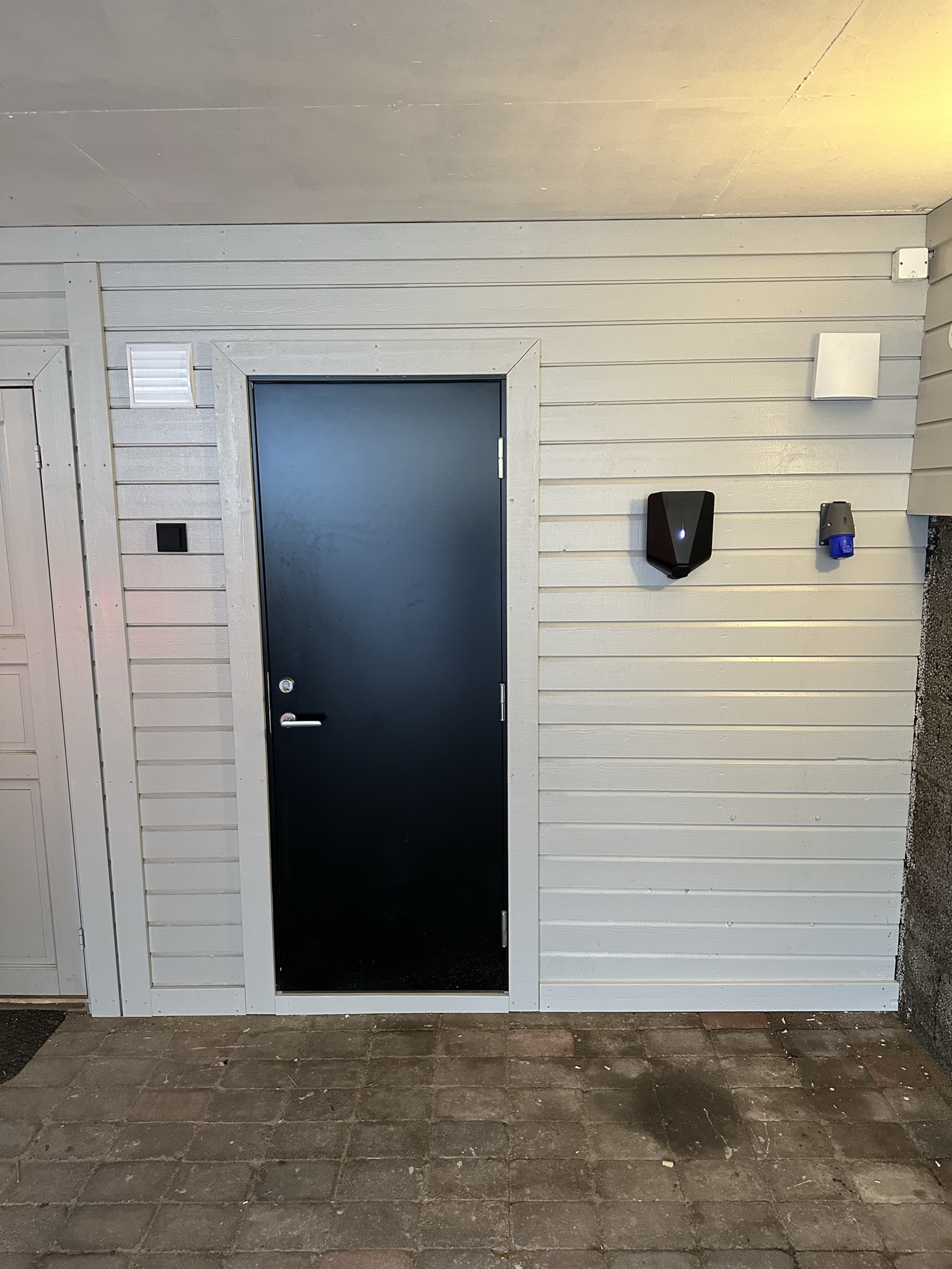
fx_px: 880
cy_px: 634
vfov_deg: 71.6
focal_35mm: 24
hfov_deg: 56.8
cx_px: 476
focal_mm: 6.86
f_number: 1.78
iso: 500
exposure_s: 1/60
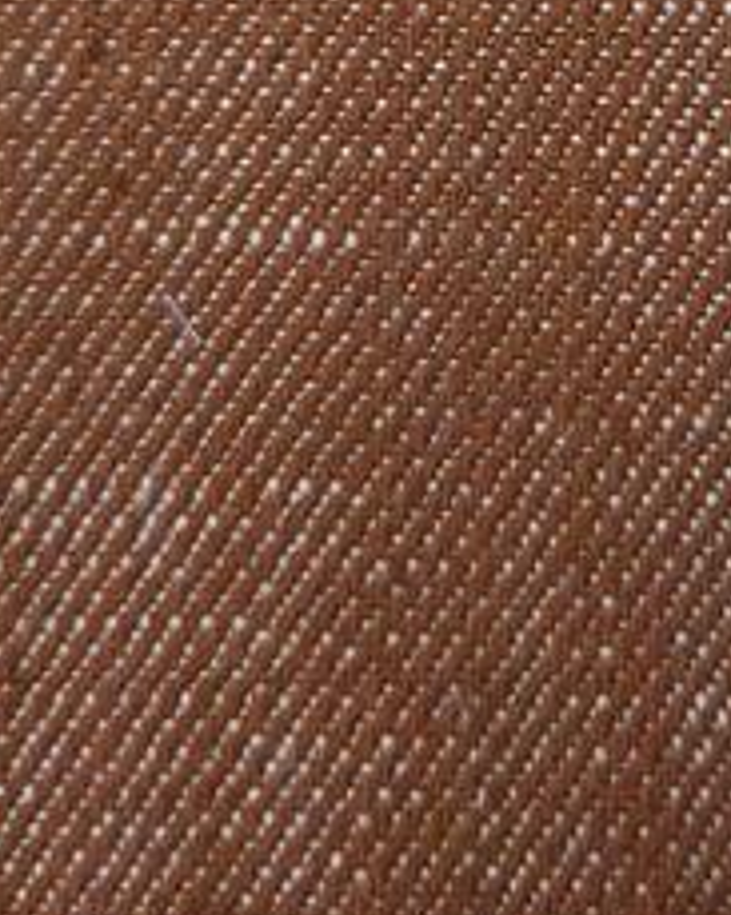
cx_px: 651
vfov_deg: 23.4
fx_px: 2084
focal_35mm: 77
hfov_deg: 19.5
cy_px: -72
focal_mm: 5
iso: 320
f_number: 1.8
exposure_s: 1/180
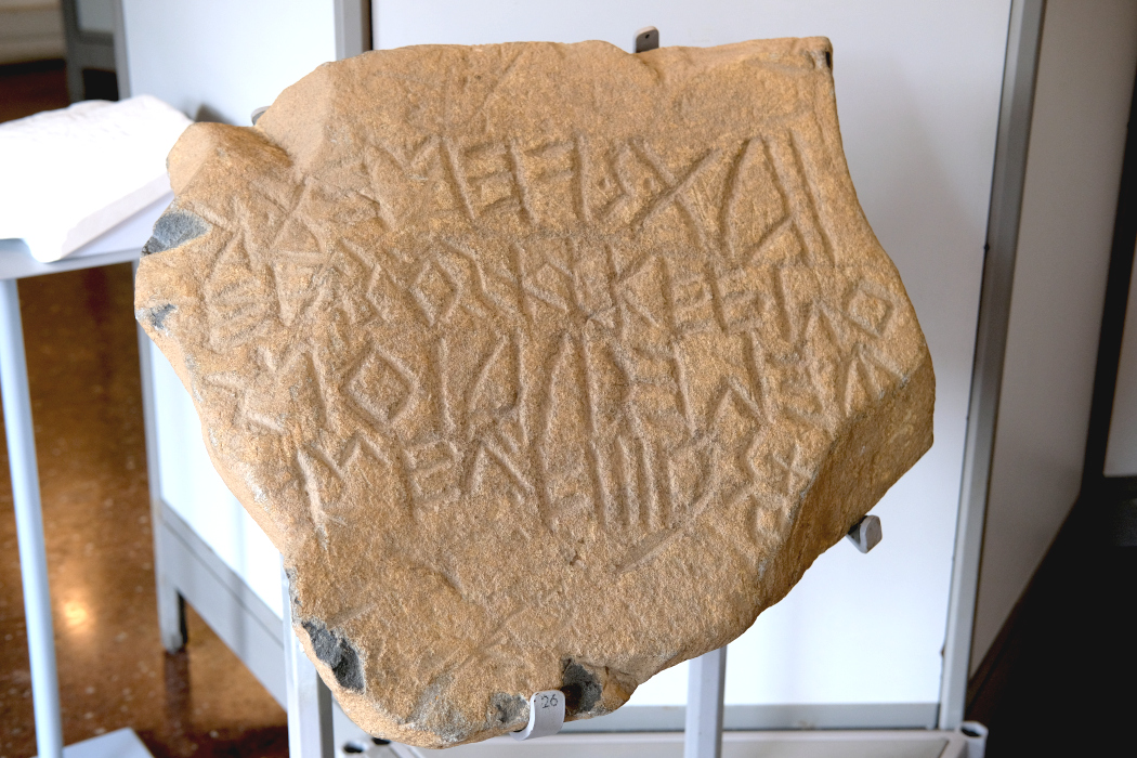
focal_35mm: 53
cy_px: 379
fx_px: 1674
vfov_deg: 25.5
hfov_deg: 37.5
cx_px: 568
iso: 800
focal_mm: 35
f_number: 4
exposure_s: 1/60
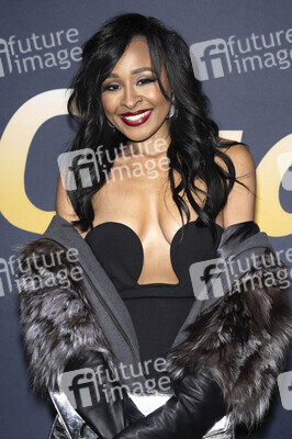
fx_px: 756
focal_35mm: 62
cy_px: 220
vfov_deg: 32.4
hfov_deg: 21.9
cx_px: 146
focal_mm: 62
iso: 800
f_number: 5.6
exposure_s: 1/200
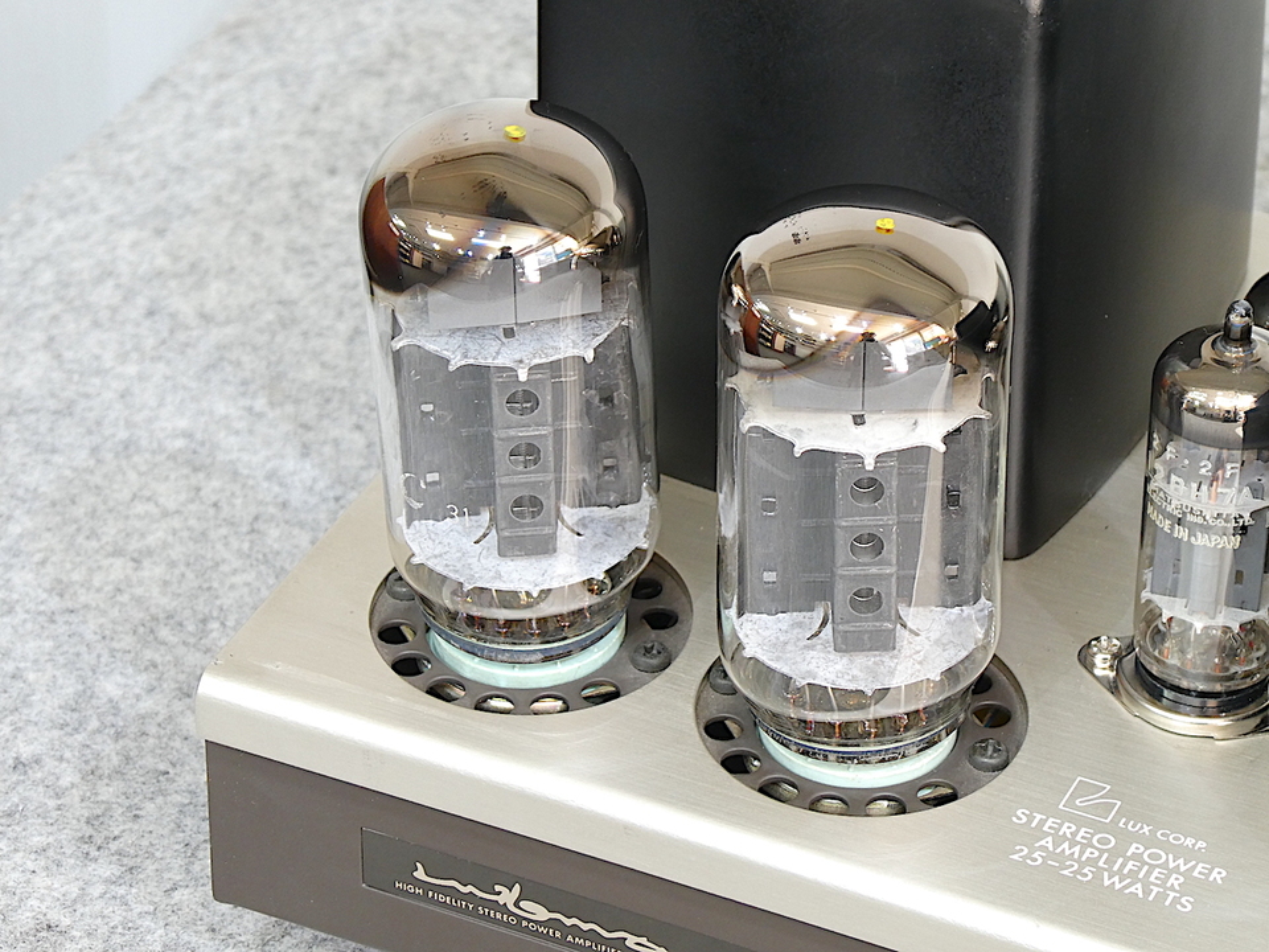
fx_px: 5242
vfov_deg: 10.4
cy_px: 476
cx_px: 634
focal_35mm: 143
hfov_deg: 13.8
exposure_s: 1/6
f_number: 5.4
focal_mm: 25.6
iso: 200
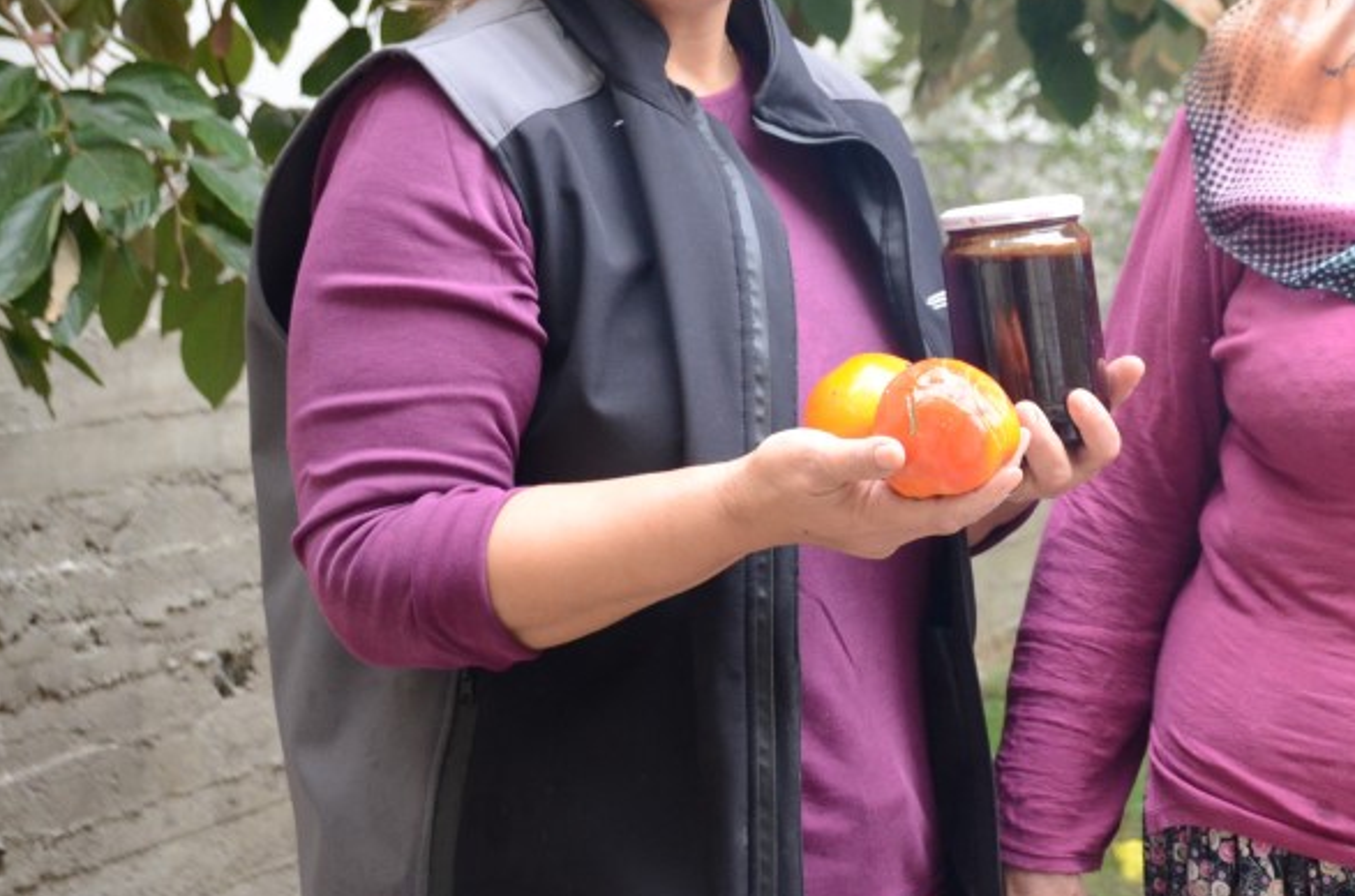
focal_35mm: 89
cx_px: 1039
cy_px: 210
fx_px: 3341
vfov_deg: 15.2
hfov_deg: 22.7
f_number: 5
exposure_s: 1/100
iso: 1000
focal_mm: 30
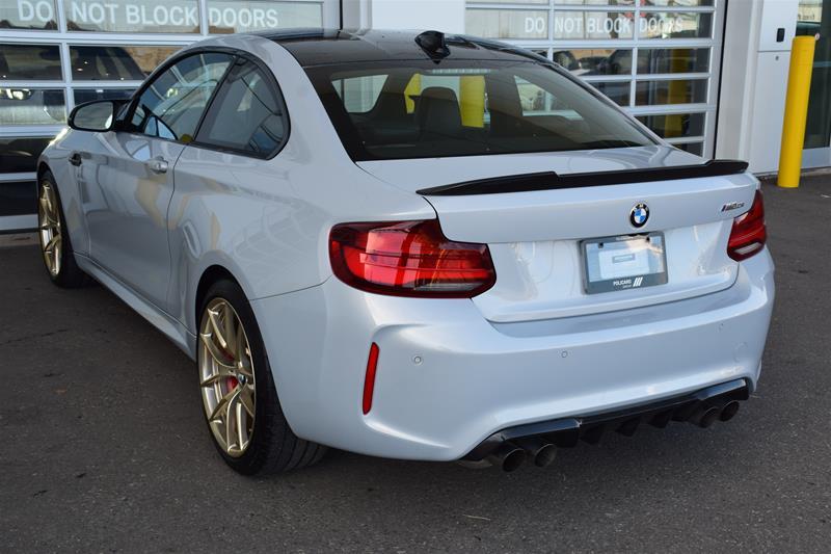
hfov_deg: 43.6
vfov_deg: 29.9
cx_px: 416
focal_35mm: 45
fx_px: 1038
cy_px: 277
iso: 400
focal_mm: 30
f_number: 9
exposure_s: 1/160
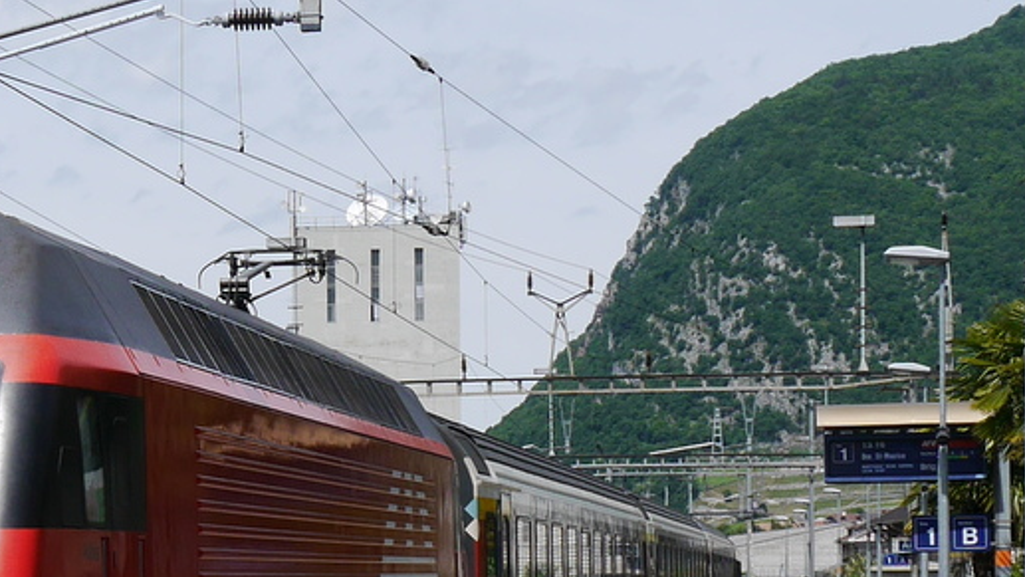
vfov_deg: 14.8
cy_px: 525
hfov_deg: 24.8
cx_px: -44
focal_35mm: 81
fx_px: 2202
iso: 160
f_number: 8
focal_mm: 16
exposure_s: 1/500
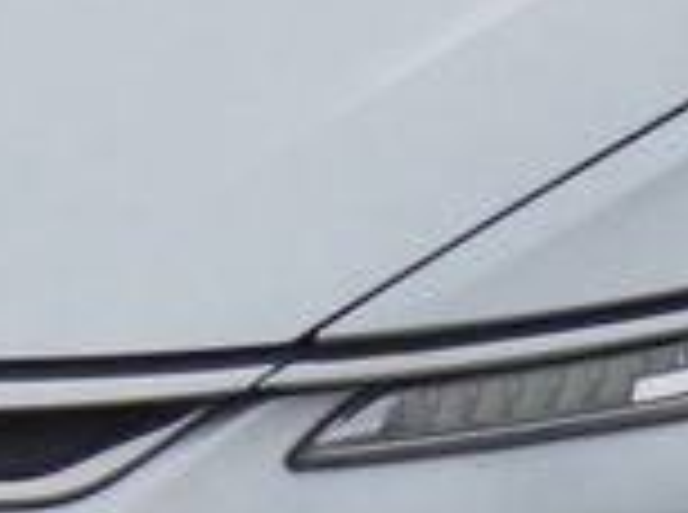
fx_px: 14633
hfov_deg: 2.7
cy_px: 374
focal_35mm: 738
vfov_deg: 2.0
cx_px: 117
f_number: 5.6
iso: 80
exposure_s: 1/200
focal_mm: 19.7
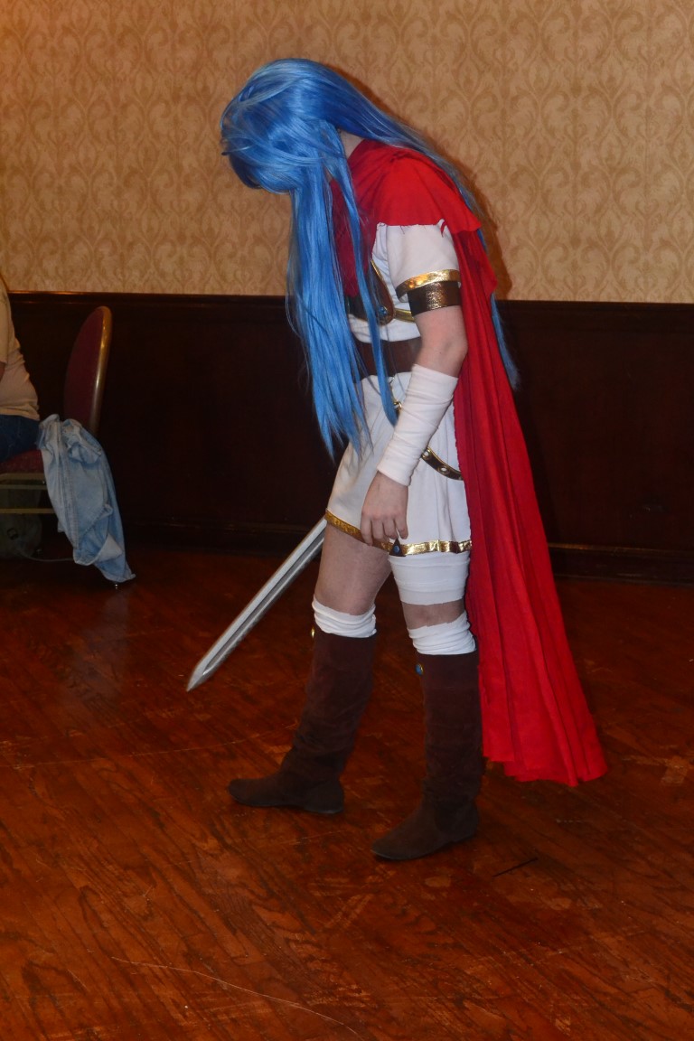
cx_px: 347
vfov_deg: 31.9
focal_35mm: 63
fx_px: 1822
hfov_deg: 21.6
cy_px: 520
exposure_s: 1/60
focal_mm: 42
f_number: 7.1
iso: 3200
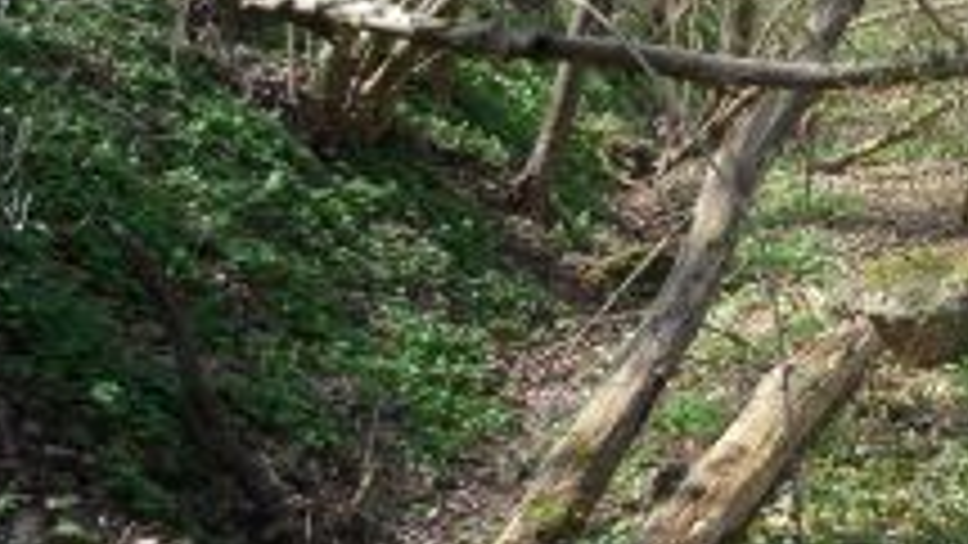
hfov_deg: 25.6
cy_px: 103
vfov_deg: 15.4
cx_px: 1009
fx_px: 2002
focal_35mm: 78
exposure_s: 1/160
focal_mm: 5.2
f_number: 4
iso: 100
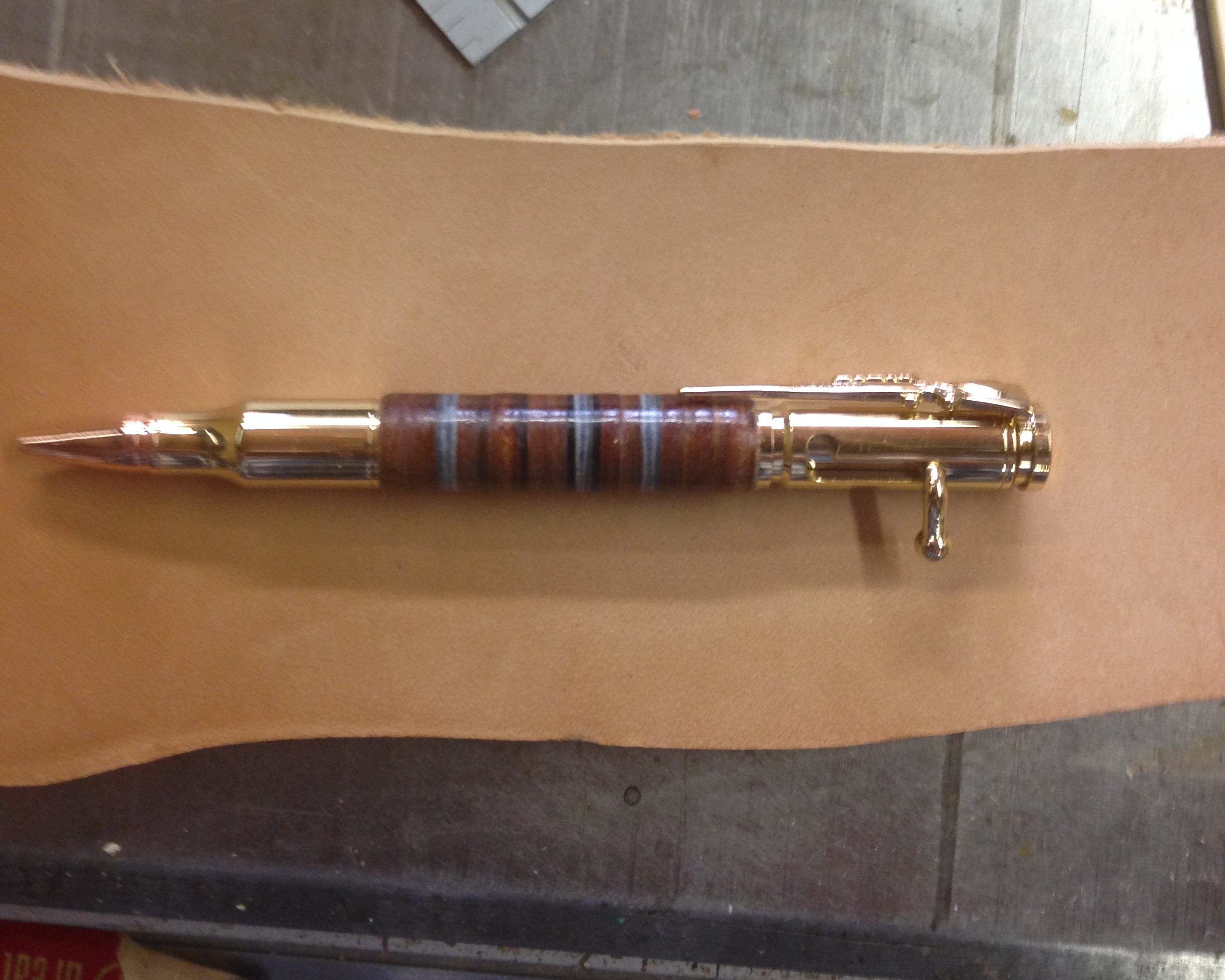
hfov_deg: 42.9
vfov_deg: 34.4
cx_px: 613
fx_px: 1559
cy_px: 278
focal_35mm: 43
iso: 125
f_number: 2.4
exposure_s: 1/20
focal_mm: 4.12
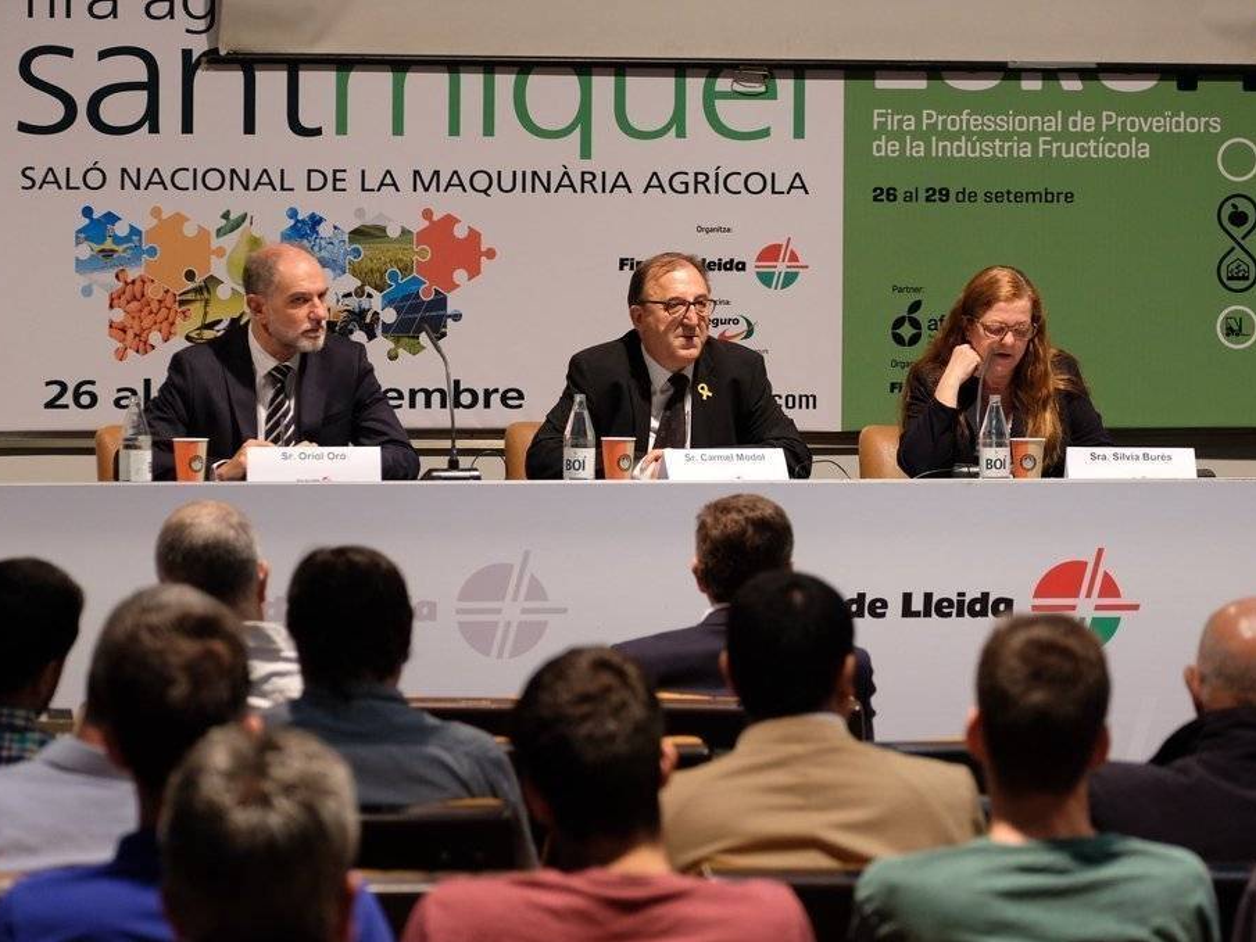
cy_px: 472
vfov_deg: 10.0
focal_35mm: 148
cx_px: 673
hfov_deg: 13.3
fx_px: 5371
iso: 1250
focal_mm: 90.4
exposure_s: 1/140
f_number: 3.9
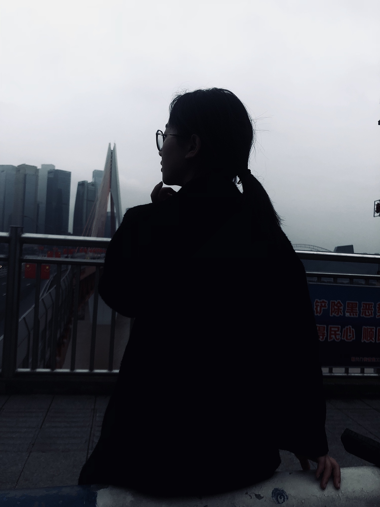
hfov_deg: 49.7
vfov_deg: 63.4
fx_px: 410
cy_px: 254
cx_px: 190
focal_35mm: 28
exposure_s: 1/2114
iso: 20
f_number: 1.8
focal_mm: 4
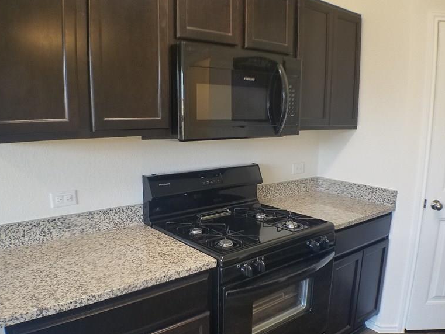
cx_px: 216
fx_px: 450
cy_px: 192
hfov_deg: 52.6
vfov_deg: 40.6
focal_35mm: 35
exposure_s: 1/60
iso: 200
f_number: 1.7
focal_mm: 4.2
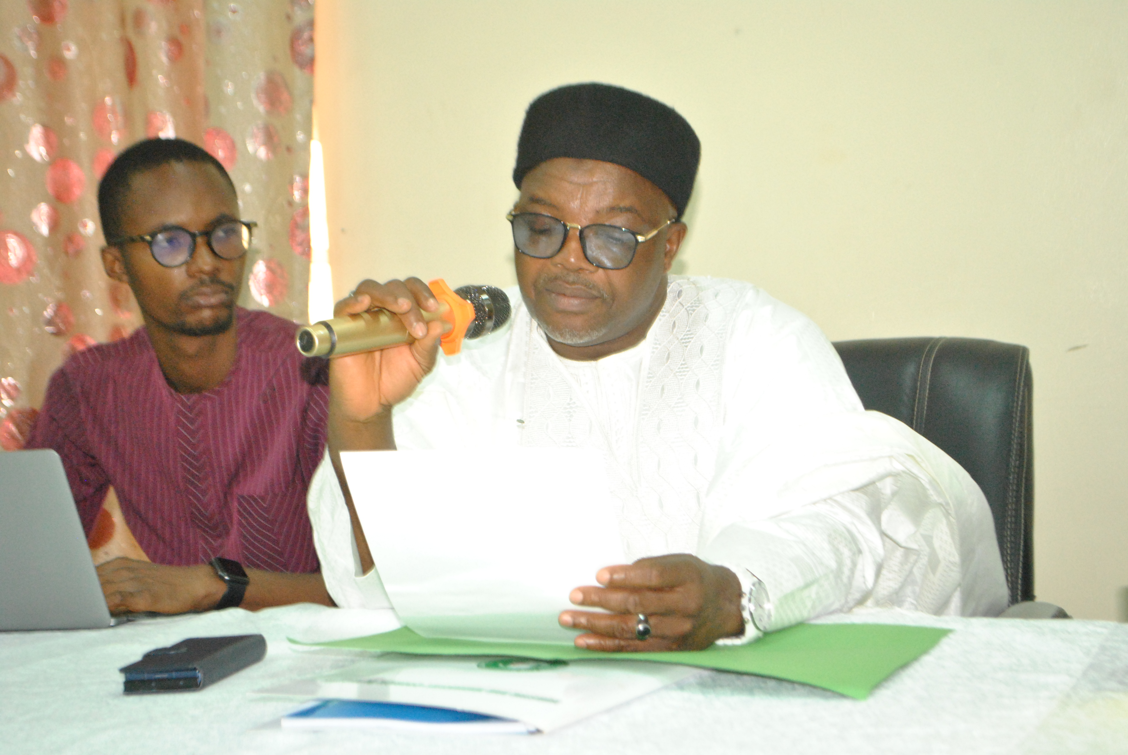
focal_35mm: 72
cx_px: 564
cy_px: 378
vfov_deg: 19.0
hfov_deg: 28.0
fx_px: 2259
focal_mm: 48
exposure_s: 1/30
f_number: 5.3
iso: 1600
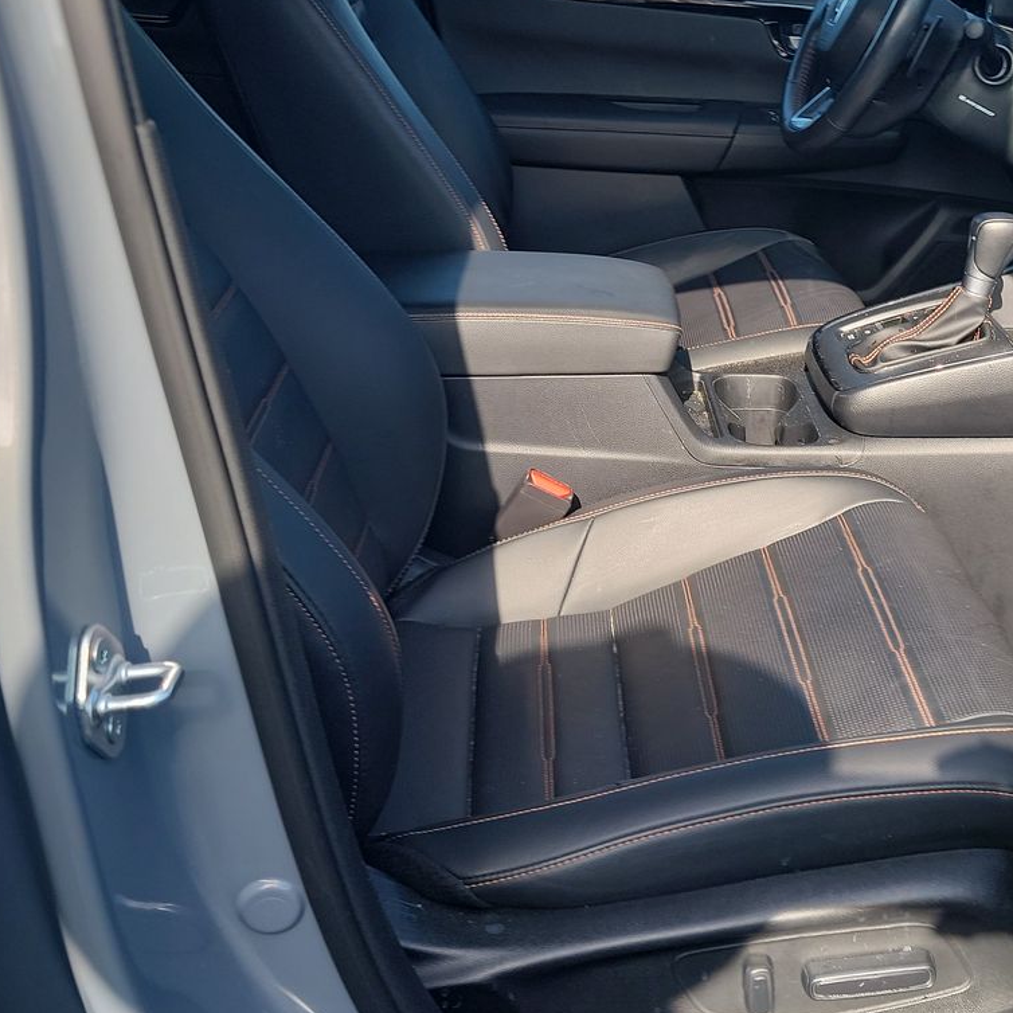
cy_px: 320
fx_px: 1490
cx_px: 756
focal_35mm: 45
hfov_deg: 36.7
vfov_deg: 37.1
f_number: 1.8
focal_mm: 6.7
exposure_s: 1/213
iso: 50
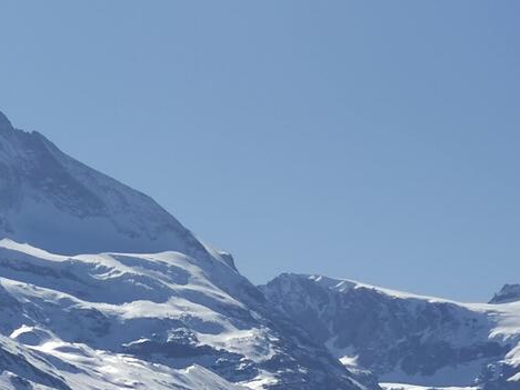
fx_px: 2313
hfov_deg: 12.7
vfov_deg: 9.6
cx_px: 11
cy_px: 323
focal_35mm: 154
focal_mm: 5.58
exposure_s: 1/11364
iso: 50
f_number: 1.8
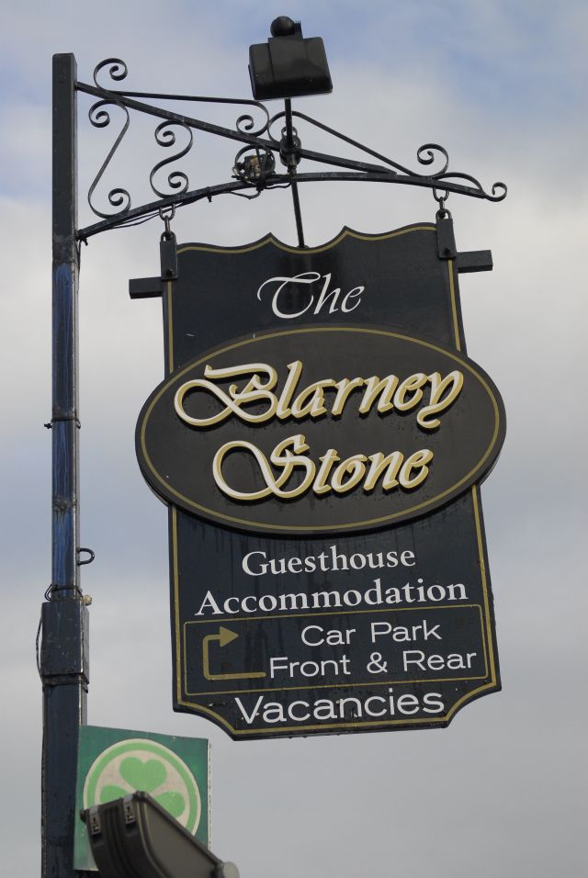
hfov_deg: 20.2
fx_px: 1649
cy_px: 439
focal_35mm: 68
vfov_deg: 29.8
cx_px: 294
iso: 500
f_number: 2.8
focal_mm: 45
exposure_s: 1/4000
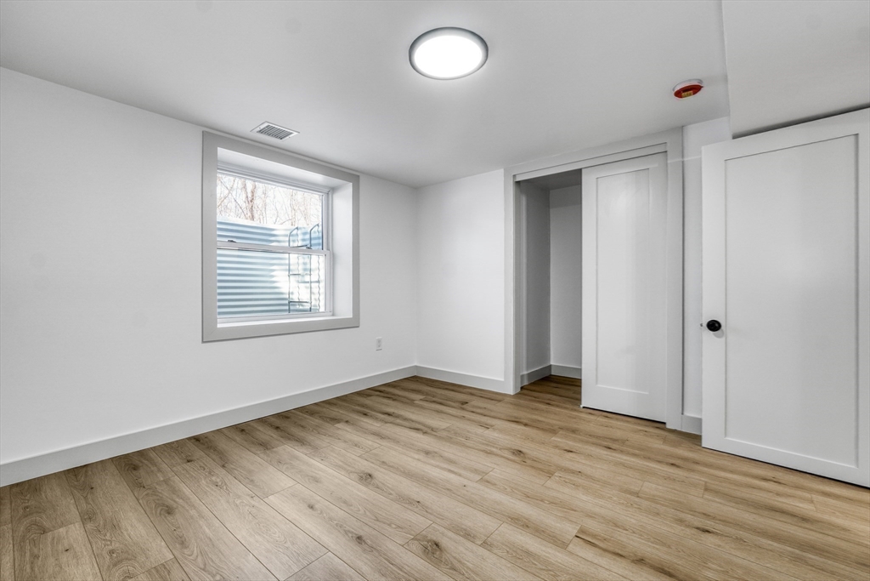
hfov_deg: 100.4
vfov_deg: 77.3
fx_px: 363
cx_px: 435
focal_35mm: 15
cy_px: 290
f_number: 9
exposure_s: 1/4
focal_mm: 10
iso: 125
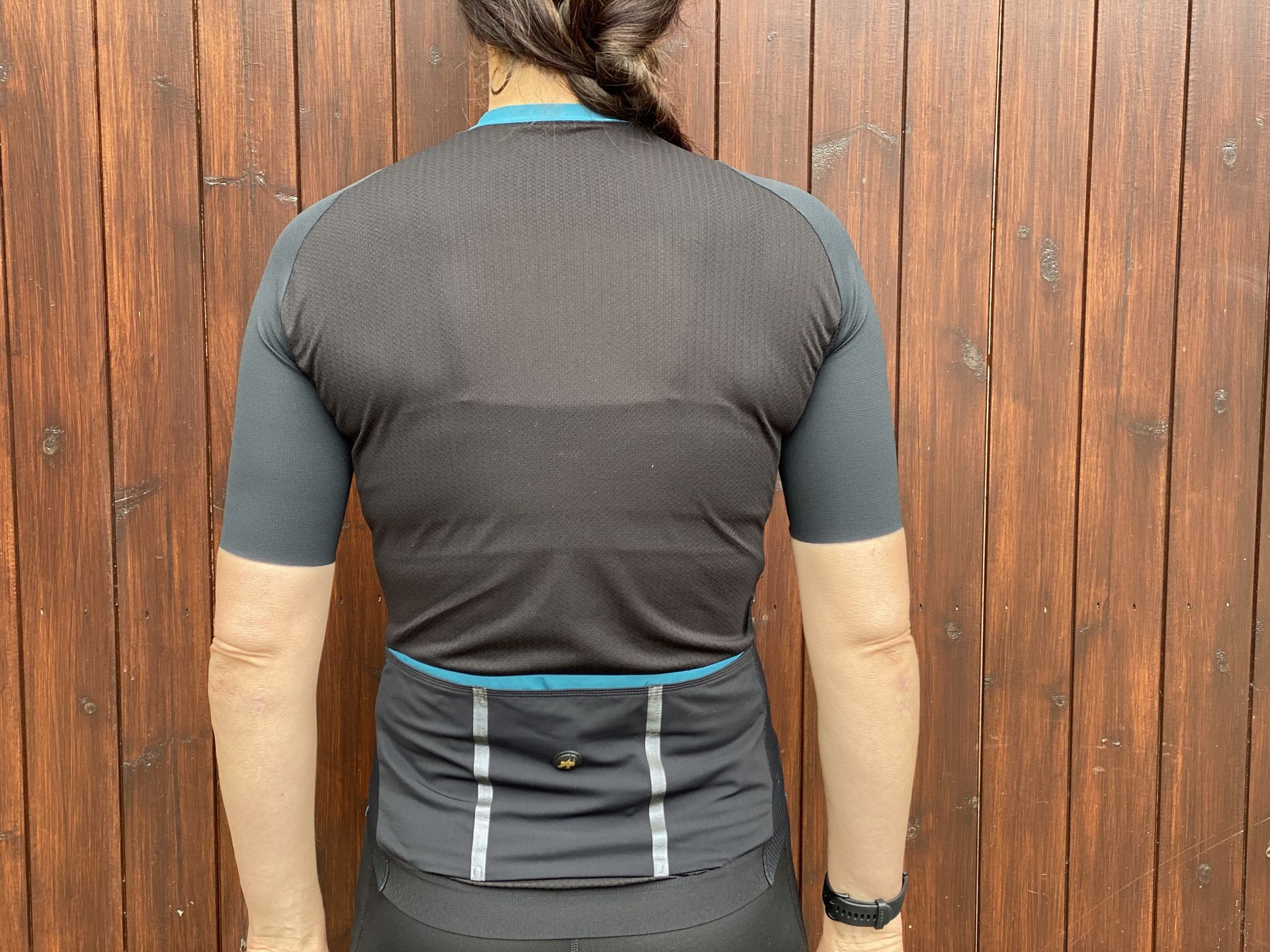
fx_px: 1908
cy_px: 476
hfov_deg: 36.8
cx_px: 635
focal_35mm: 52
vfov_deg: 28.0
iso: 64
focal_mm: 6
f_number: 2
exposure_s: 1/122
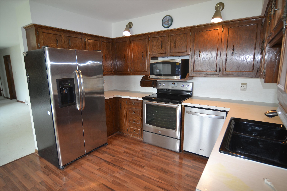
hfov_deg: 90.0
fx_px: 143
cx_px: 144
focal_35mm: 18
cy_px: 96
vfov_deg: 67.4
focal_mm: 12
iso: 400
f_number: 4
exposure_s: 1/60
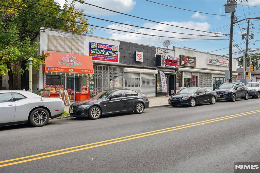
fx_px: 213
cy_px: 86
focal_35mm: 30
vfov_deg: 44.2
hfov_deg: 62.8
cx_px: 130
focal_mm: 29.5
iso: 100
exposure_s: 1/160
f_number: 8
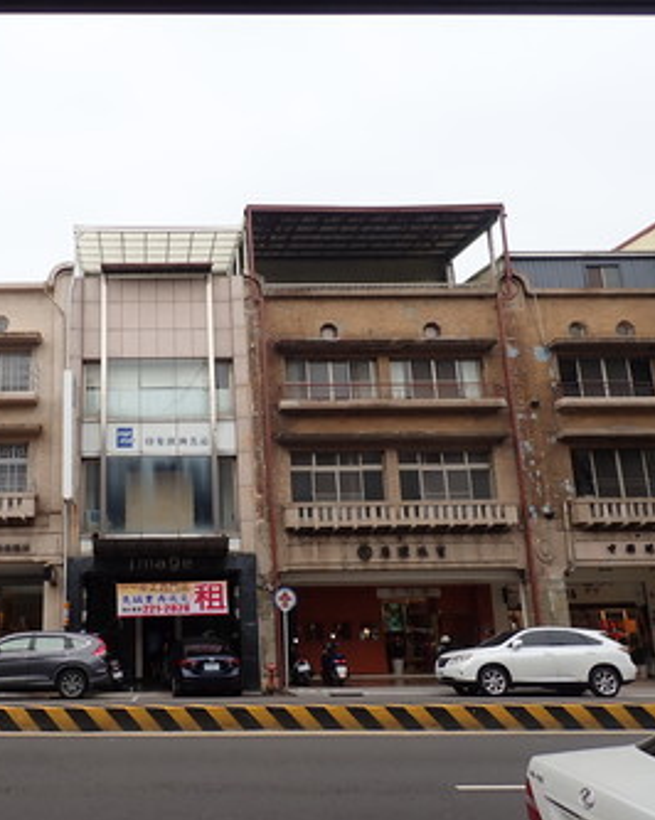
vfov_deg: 54.2
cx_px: 165
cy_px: 409
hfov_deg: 43.1
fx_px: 800
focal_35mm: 33
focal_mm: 4.5
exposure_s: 1/250
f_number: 2.8
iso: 100
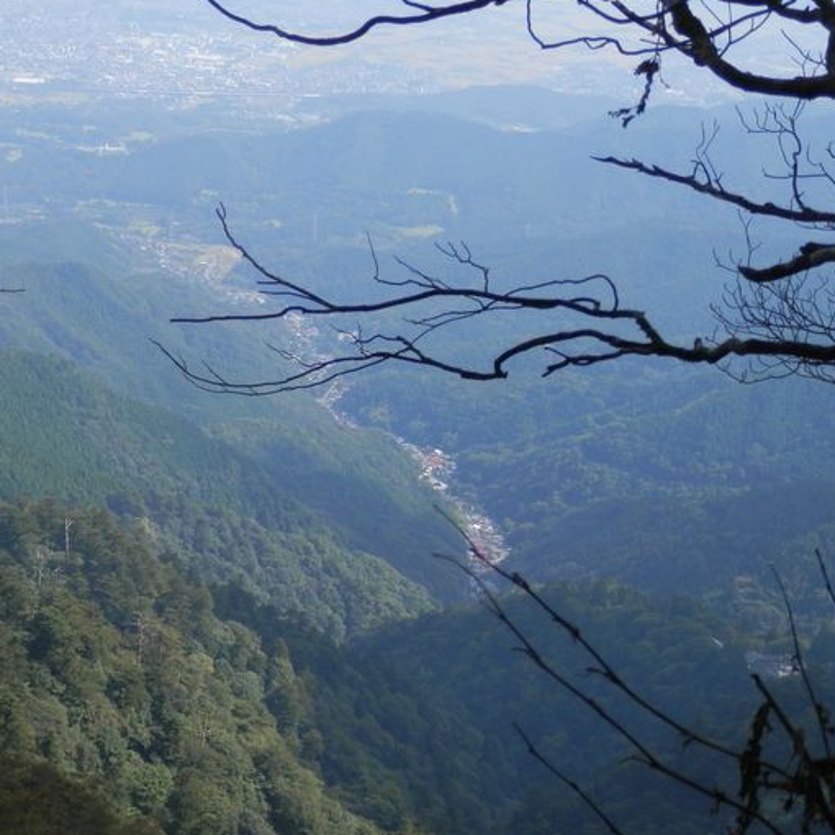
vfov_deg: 25.3
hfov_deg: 25.3
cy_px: 457
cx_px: 301
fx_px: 1856
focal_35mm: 68
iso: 80
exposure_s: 1/500
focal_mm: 8.9
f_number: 4
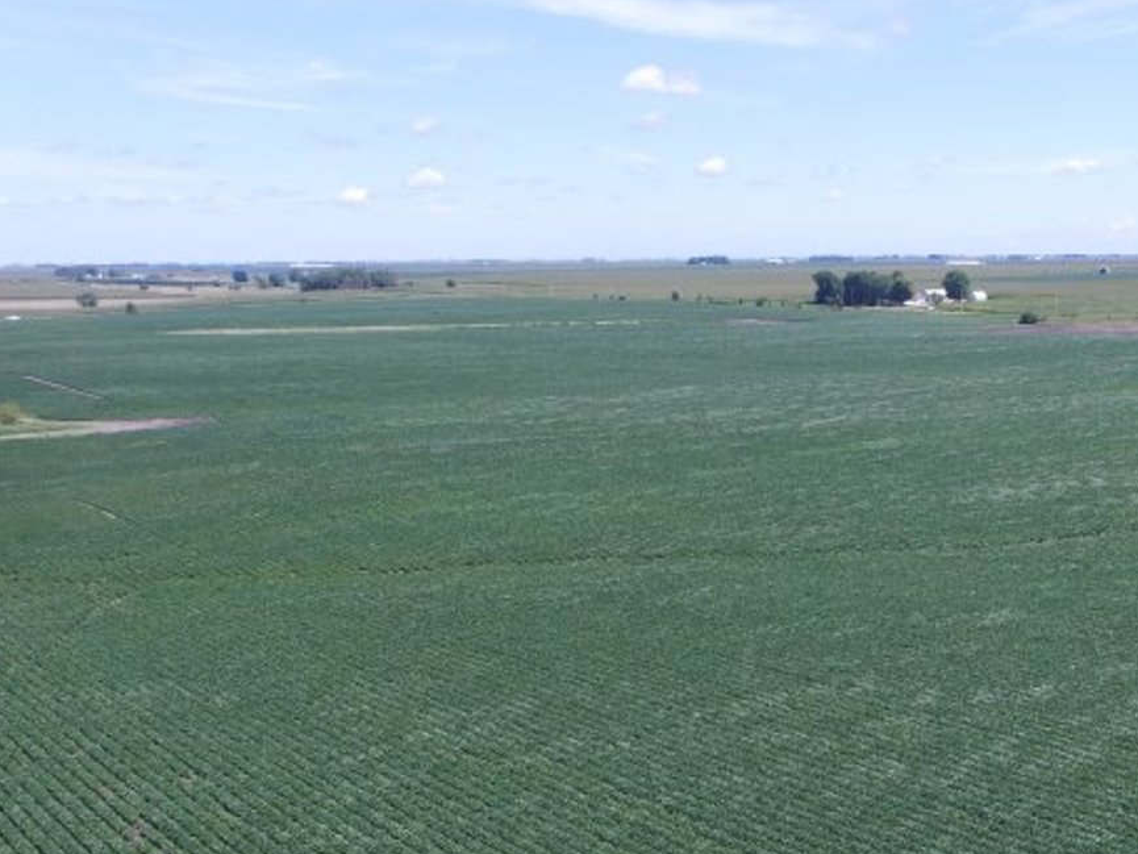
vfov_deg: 38.6
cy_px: 722
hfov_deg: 50.2
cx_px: 868
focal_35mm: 35
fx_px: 1151
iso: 100
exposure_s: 1/546
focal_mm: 3.61
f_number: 2.8
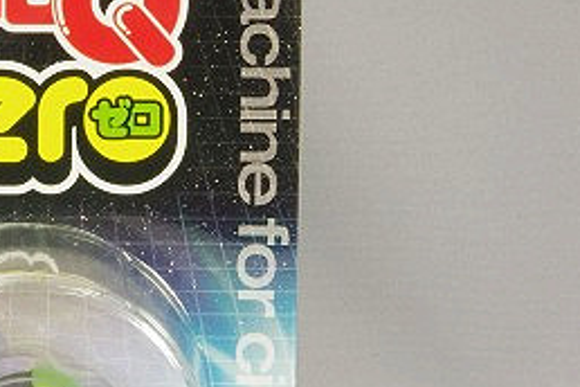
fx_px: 4479
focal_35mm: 278
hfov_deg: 7.4
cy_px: 201
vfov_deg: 4.9
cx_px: 20
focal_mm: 75
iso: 400
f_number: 32
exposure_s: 1/1.25
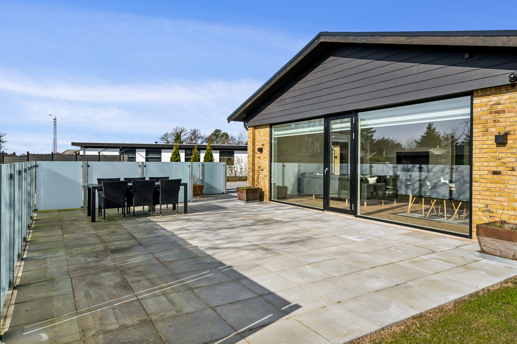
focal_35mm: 22
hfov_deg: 78.6
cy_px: 172
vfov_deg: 57.2
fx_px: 316
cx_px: 258
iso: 400
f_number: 5.6
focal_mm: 22
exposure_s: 1/2500
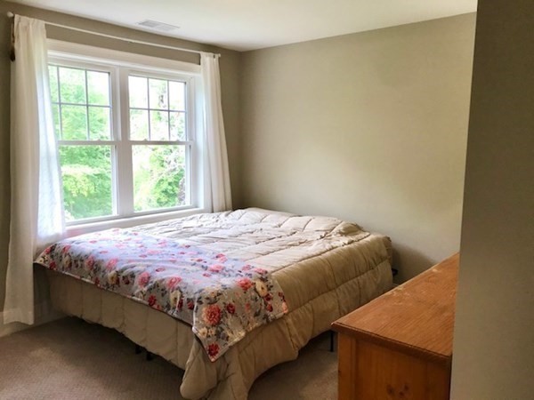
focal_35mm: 28
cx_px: 267
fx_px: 432
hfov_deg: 63.4
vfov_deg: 49.7
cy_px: 200
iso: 40
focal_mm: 3.99
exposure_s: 1/120
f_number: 1.8
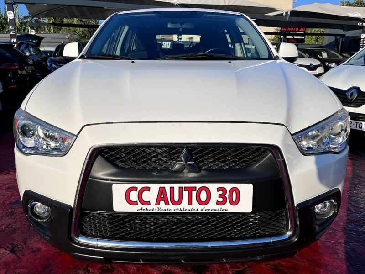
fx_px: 274
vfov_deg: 53.1
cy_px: 137
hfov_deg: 67.3
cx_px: 182
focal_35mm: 26
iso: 50
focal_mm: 5.1
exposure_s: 1/5556
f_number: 1.6
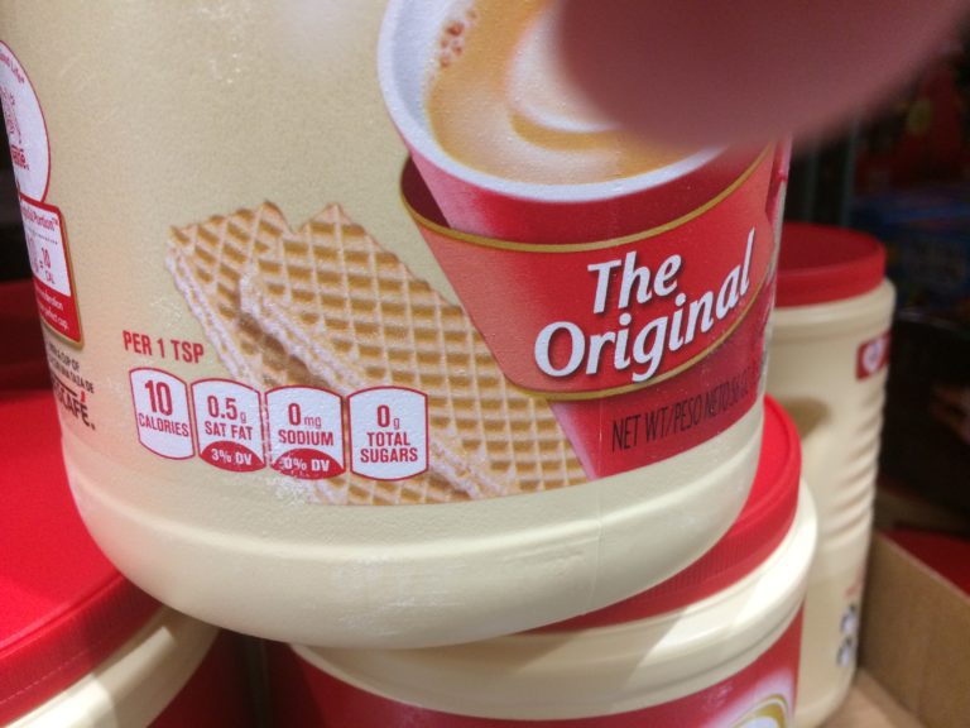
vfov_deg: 48.2
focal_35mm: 29
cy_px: 364
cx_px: 485
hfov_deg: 61.7
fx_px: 813
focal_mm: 4.15
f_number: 2.2
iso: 160
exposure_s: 1/30
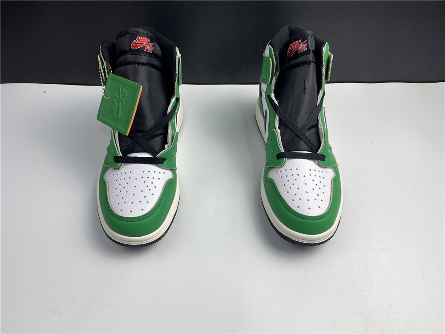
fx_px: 334
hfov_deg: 67.3
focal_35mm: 26
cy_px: 167
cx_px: 222
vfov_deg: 53.1
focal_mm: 4.25
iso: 32
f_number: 1.8
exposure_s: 1/112
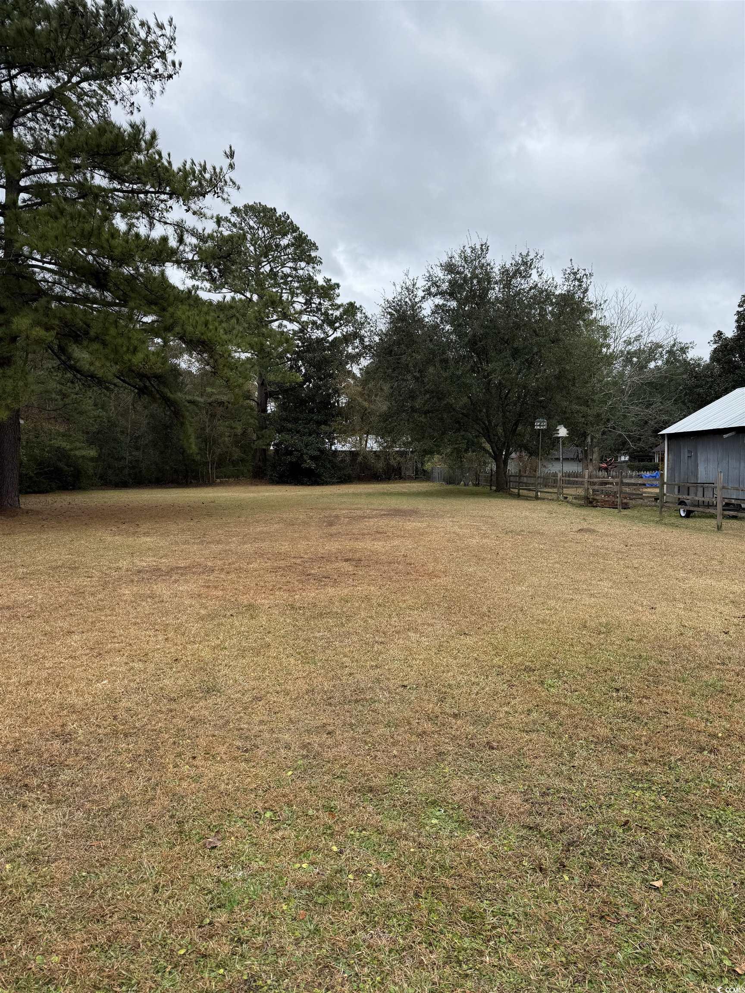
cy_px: 496
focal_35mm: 24
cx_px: 372
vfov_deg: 71.6
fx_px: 689
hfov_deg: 56.8
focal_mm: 6.76
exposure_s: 1/1437
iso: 80
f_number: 1.78
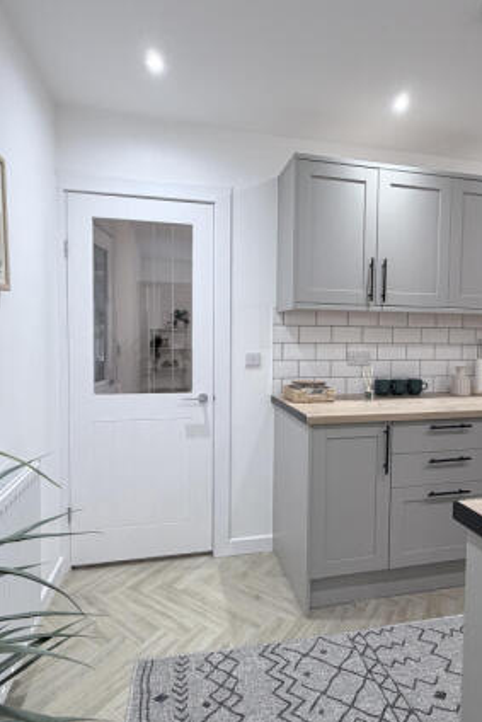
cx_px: 265
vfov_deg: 84.0
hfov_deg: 61.8
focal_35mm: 20
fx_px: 401
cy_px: 357
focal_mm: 2.22
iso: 200
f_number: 2.2
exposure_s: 1/100
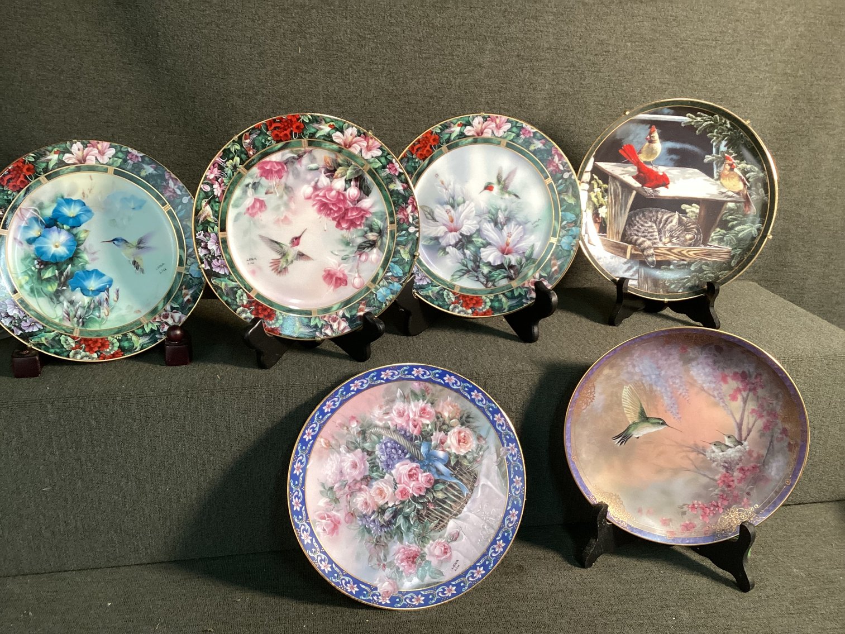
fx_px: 757
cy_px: 317
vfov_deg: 45.4
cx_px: 422
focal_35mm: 31
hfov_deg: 58.3
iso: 200
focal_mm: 3.3
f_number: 2.4
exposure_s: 1/60
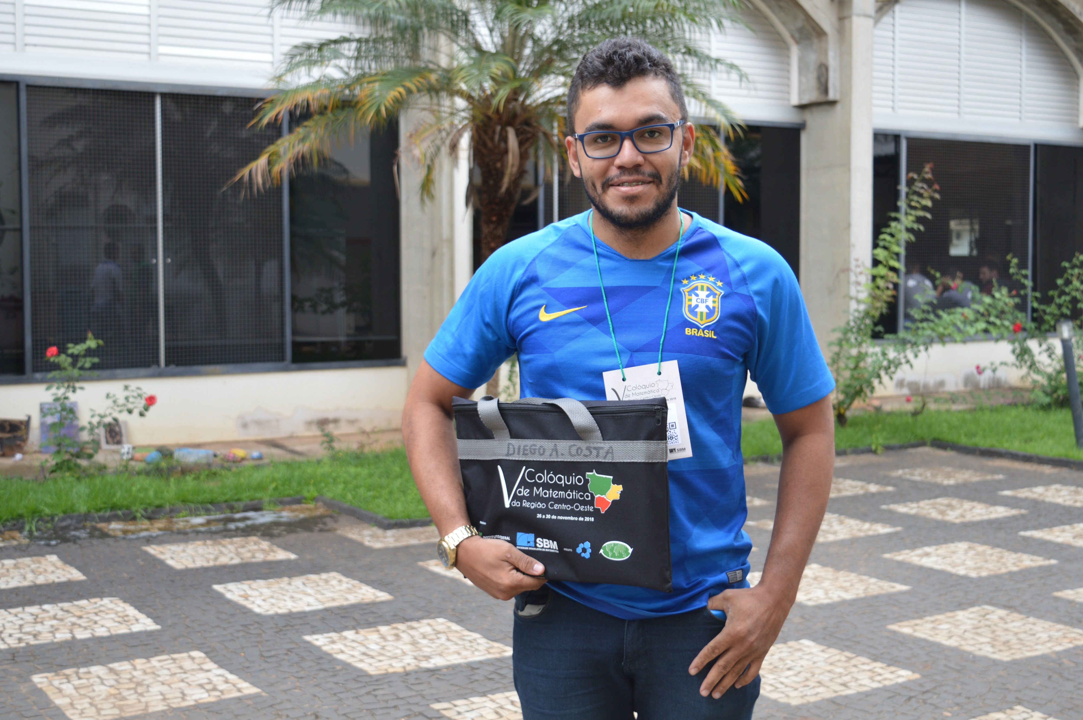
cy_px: 360
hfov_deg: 41.1
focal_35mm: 48
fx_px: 1443
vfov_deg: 28.0
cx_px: 542
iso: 160
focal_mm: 32
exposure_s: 1/125
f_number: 5.6
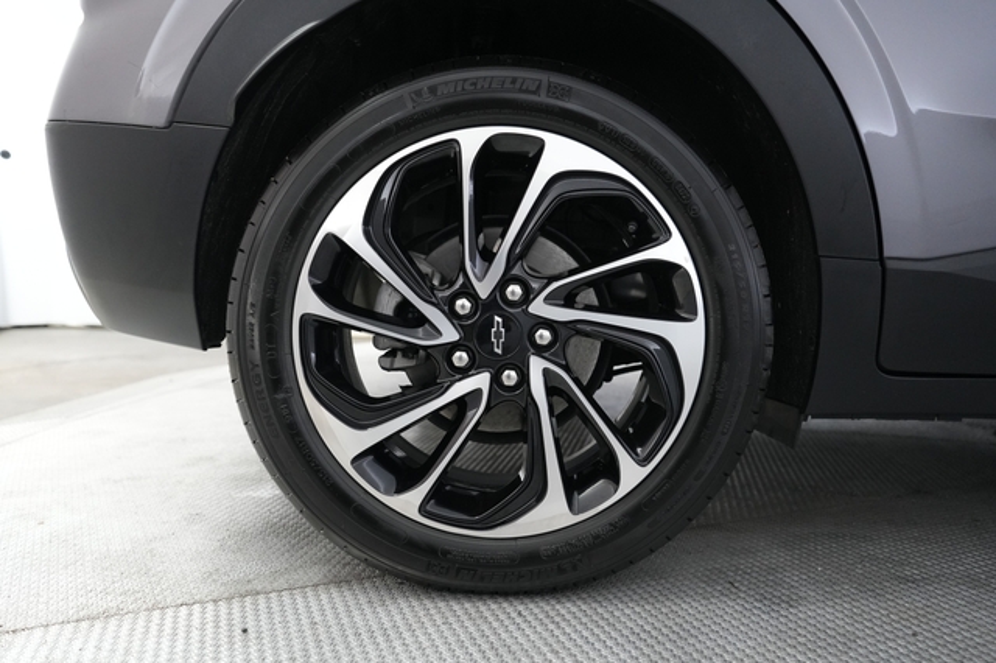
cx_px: 498
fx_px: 664
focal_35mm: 24
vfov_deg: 53.1
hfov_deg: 73.8
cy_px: 332
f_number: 2.8
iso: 4000
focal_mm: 24
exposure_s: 1/160
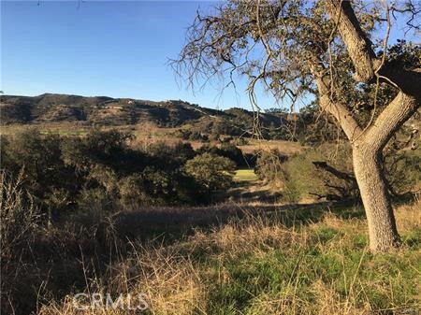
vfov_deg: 48.2
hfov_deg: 61.7
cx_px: 210
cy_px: 158
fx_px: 353
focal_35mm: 29
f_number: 2.2
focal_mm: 4.15
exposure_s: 1/668
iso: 25
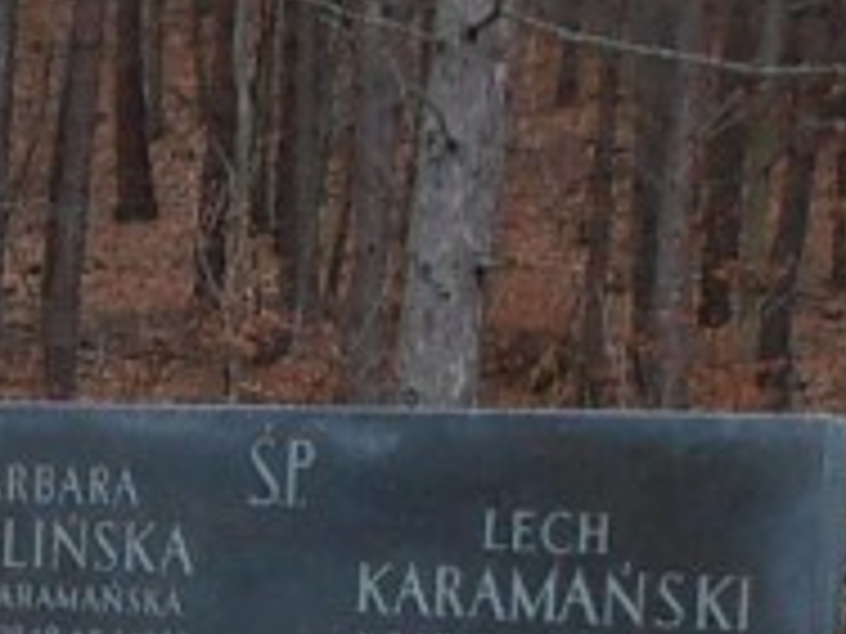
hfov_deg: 10.6
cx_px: -176
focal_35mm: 184
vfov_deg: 7.8
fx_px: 4497
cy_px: 1228
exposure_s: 1/30
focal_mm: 4.2
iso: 80
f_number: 3
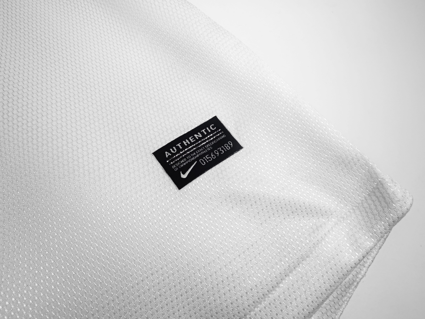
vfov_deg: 58.9
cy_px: 160
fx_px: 282
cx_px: 212
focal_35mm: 23
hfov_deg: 73.9
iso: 131
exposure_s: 1/66.7
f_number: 2.2
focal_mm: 2.59
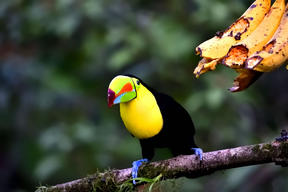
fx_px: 3601
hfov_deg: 4.6
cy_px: 96
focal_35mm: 450
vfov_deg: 3.1
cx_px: 144
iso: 4000
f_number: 6.3
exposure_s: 1/640
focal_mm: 450
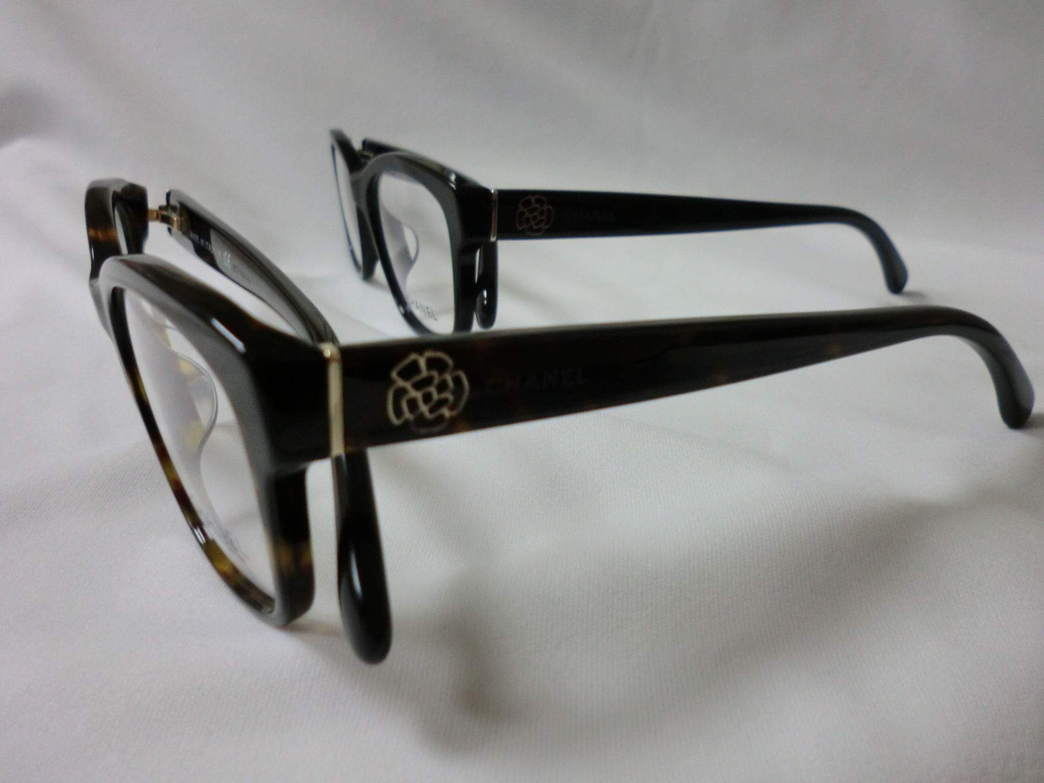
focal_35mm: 27
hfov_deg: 65.3
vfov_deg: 51.4
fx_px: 814
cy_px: 392
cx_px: 522
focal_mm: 4.9
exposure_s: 1/60
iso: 125
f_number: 3.2
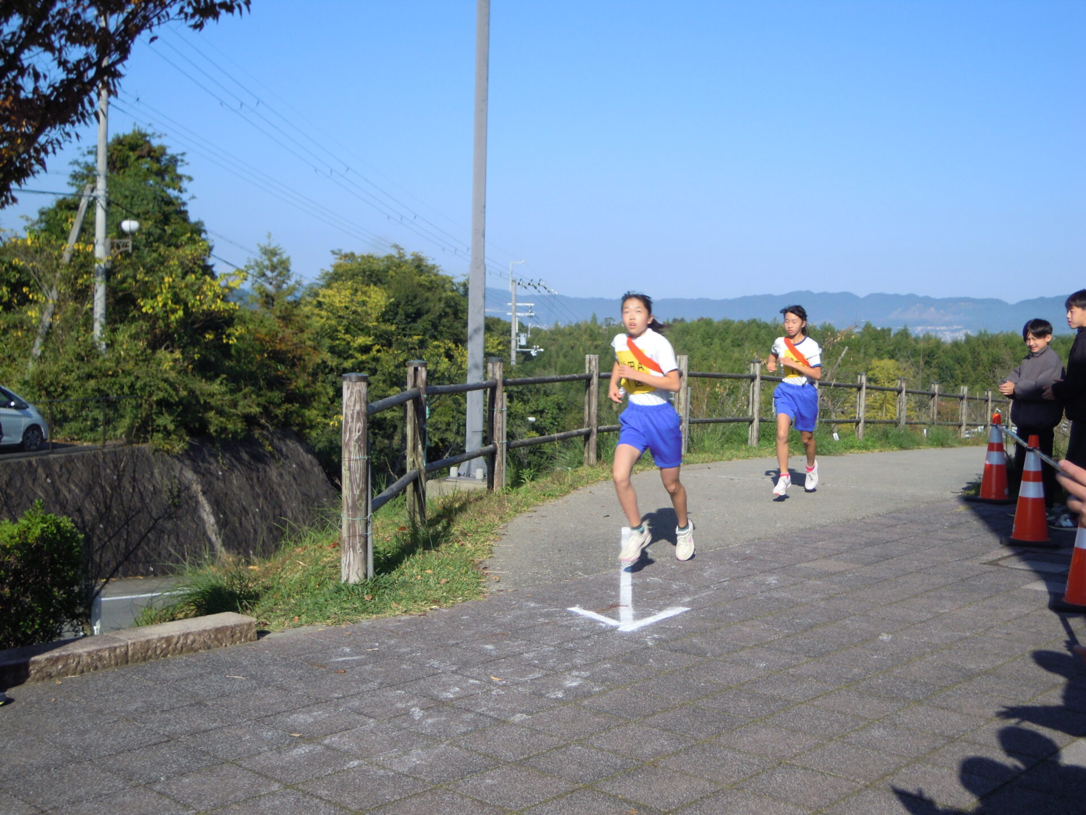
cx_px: 543
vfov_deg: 35.1
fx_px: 1286
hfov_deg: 45.8
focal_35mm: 41
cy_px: 408
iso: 100
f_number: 9.1
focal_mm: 7.3
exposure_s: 1/200
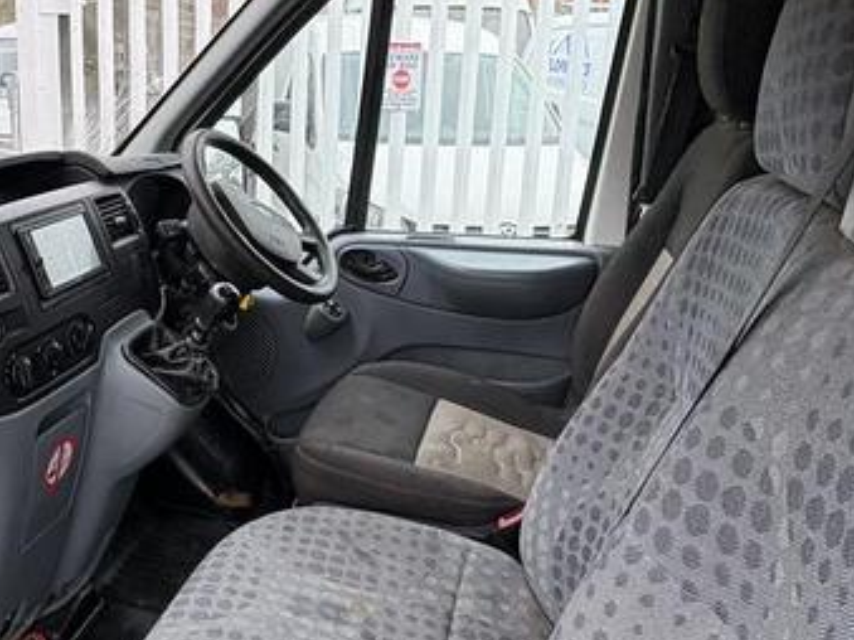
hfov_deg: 48.7
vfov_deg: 38.5
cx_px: 239
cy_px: 254
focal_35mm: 37
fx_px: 912
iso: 50
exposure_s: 1/167
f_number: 2.2
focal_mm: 2.22
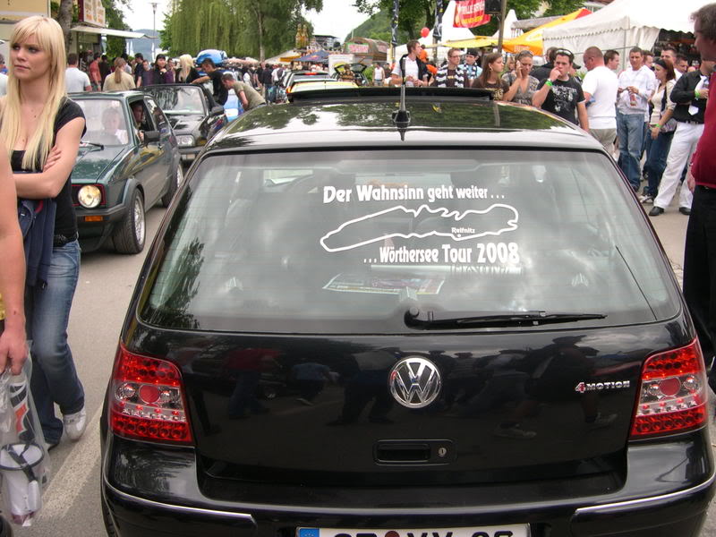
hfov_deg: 49.0
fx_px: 786
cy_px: 268
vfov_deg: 37.7
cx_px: 358
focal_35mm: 38
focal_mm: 8
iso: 100
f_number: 2.8
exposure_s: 1/455
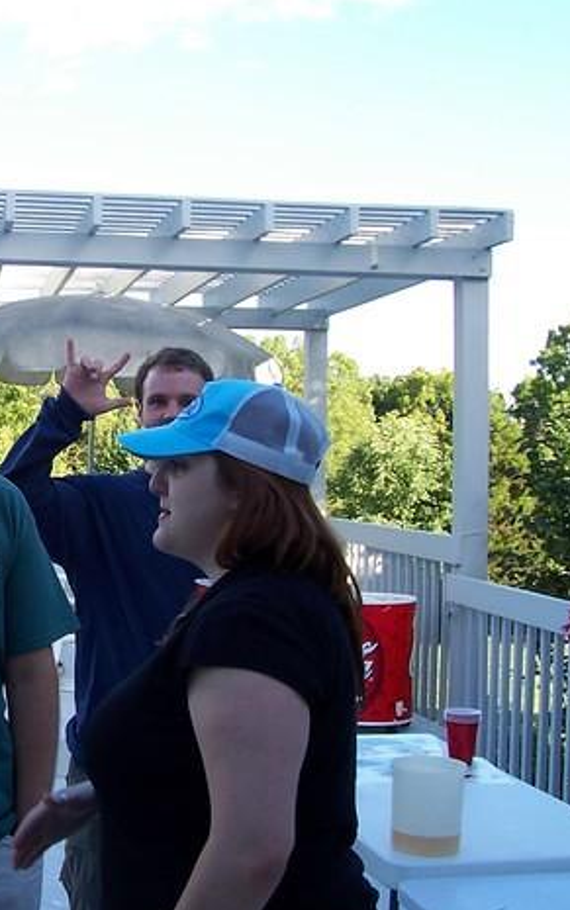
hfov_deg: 23.1
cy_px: 460
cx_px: 18
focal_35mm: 54
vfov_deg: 37.5
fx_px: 1341
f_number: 2.8
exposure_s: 1/350
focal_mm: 5.6
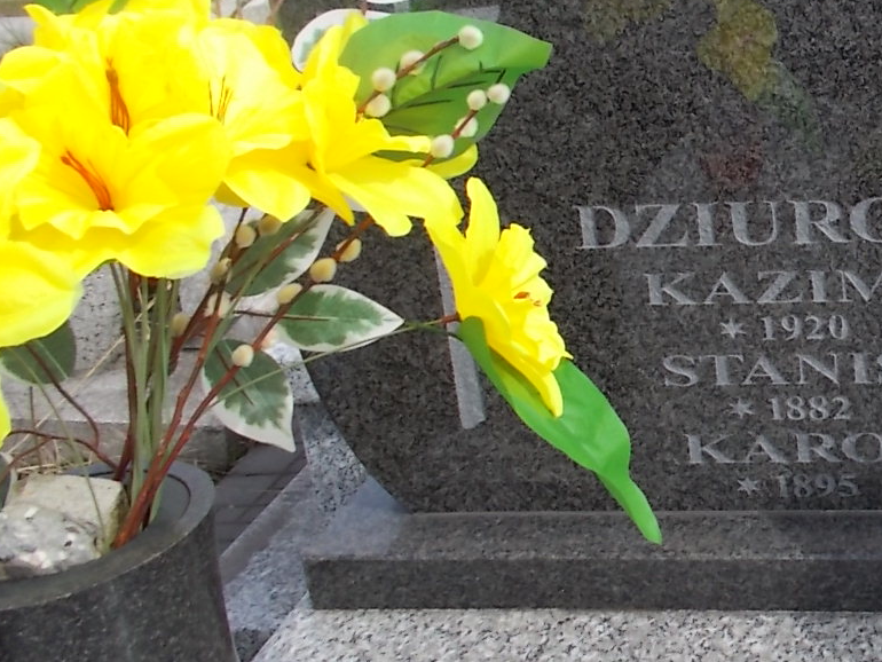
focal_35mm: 54
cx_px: 904
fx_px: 1376
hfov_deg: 32.4
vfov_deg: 26.9
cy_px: 242
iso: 80
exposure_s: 1/100
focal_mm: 4.6
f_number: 8
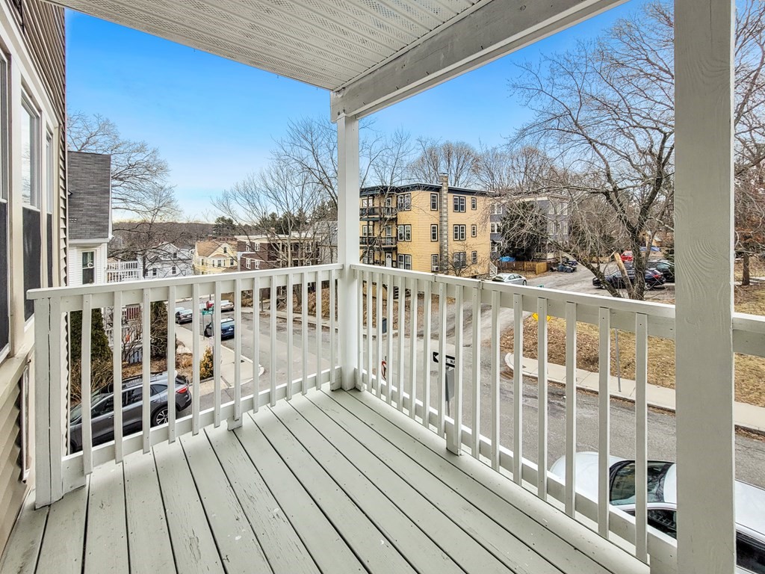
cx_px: 382
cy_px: 287
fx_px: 287
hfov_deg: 106.2
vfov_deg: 89.9
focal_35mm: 13
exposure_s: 1/140
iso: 40
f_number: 2.2
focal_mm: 1.74
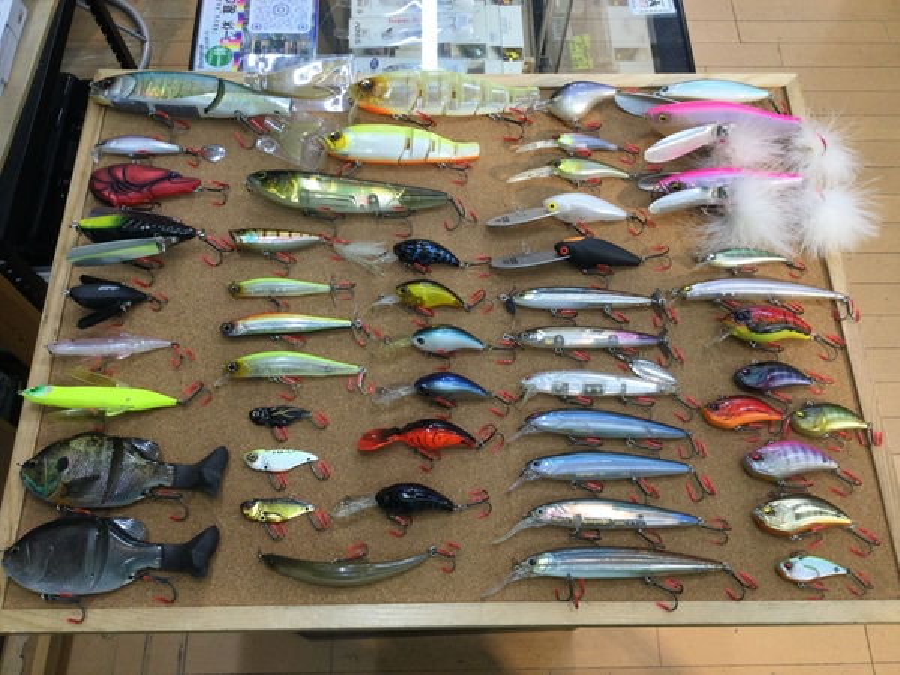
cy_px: 338
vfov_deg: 45.4
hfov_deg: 58.4
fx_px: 806
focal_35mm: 31
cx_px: 450
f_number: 2.4
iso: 32
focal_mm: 3.3
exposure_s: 1/40
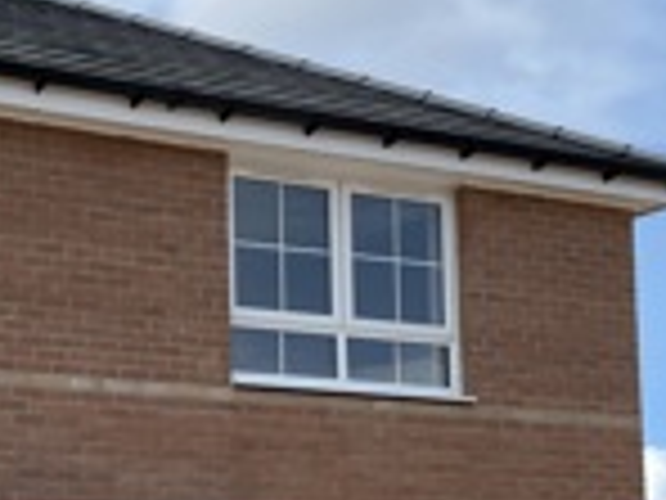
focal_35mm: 84
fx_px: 1616
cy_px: 502
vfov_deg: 17.2
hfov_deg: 22.1
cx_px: -61
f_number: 1.6
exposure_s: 1/4000
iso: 32
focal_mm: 4.2
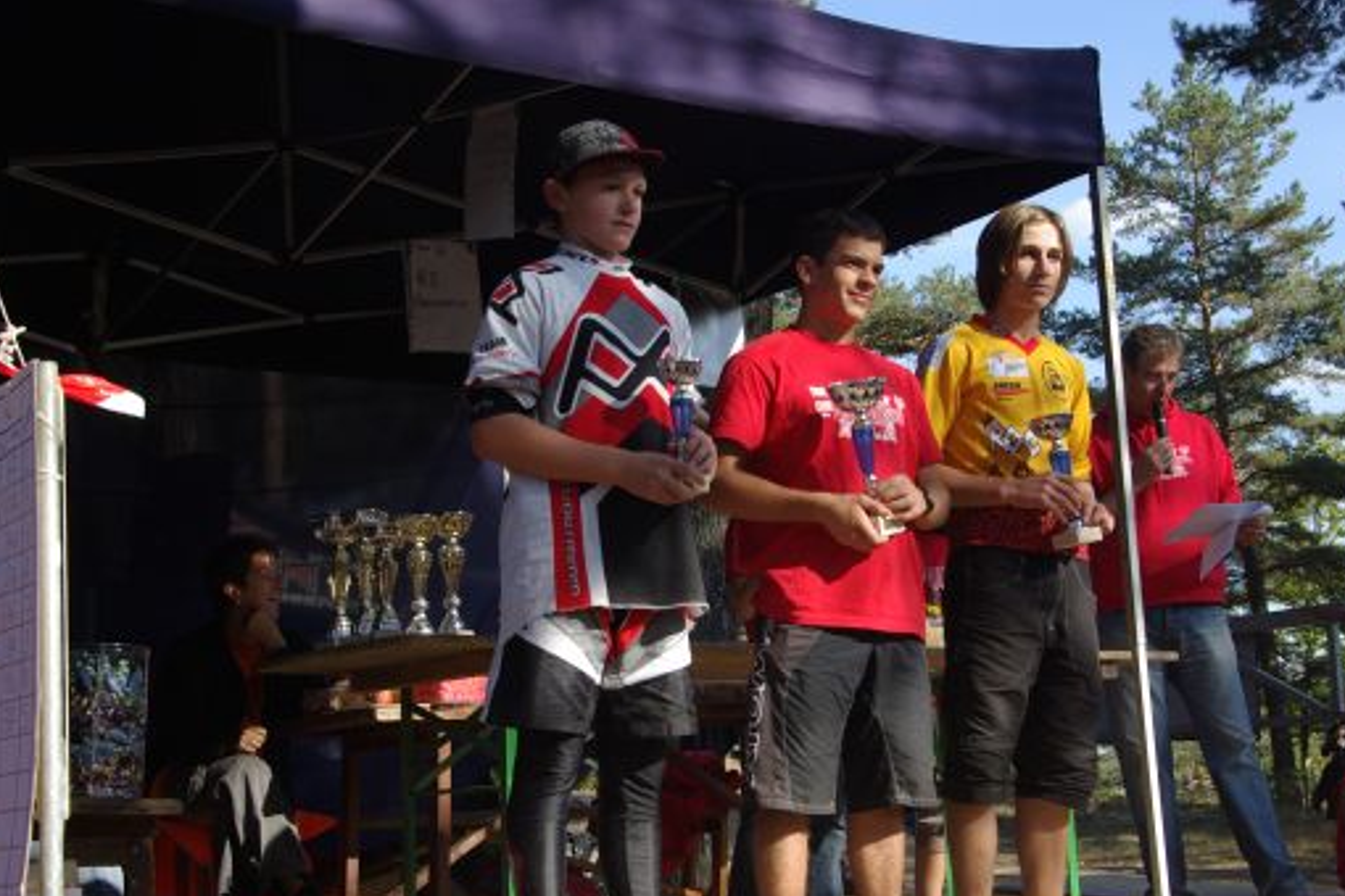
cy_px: 526
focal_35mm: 60
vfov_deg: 22.6
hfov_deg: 33.4
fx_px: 2241
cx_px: 736
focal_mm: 34
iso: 100
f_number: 6.7
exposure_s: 1/125
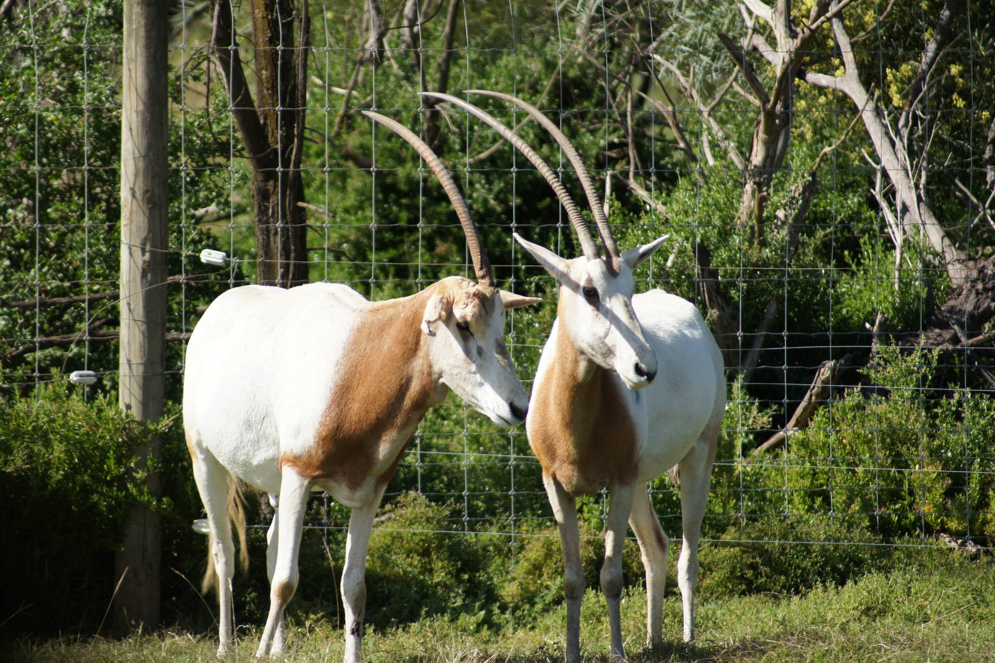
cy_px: 332
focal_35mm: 375
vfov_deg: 3.7
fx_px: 10359
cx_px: 498
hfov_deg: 5.5
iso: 125
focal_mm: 250
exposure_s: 1/400
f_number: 5.6
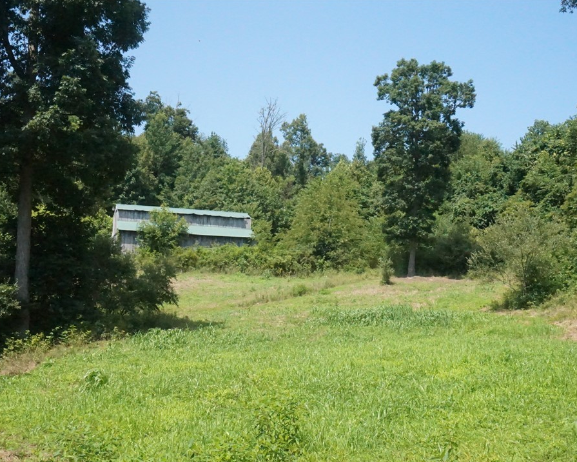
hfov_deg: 37.5
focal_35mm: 50
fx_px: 847
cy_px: 231
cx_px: 238
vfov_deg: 30.5
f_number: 16
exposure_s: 1/4000
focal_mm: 29
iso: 8000
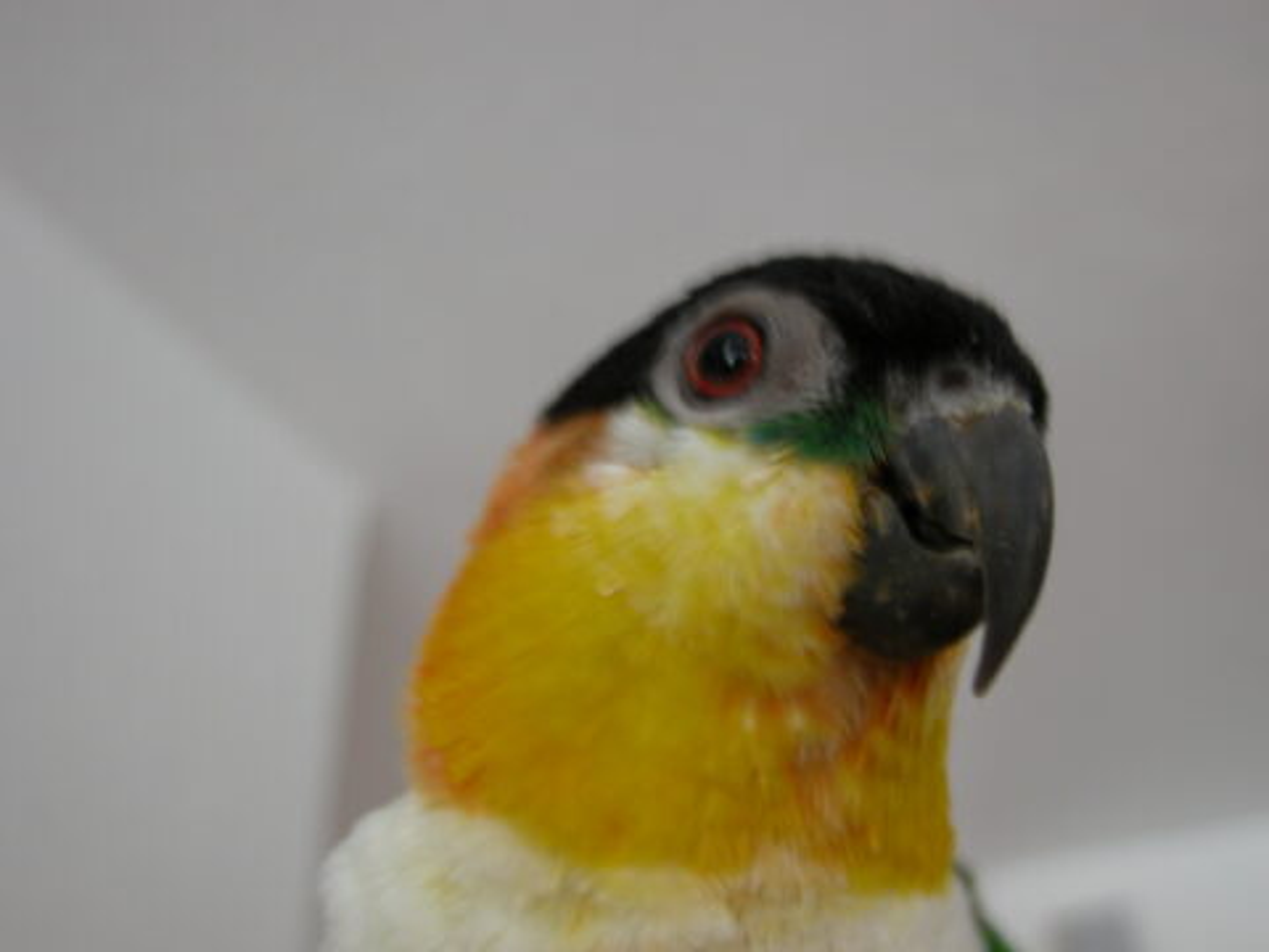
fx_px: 1833
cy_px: 476
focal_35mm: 50
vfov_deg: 29.1
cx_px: 634
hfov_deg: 38.2
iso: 100
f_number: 3
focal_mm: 12.7
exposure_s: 1/5.6
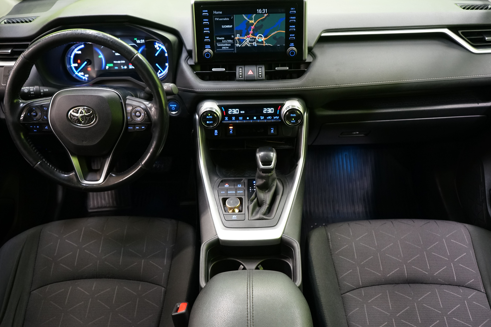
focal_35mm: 31
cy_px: 164
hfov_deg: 60.3
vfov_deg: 42.3
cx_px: 246
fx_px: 423
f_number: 5
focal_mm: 31
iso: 2000
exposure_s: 1/15
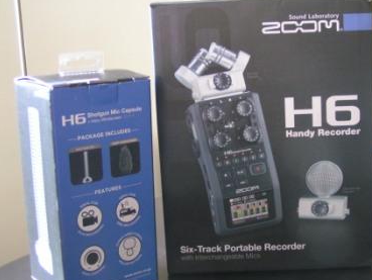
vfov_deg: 25.7
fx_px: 613
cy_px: 149
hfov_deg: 33.7
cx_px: 224
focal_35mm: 57
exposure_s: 1/8
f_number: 2.8
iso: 200
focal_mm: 7.3
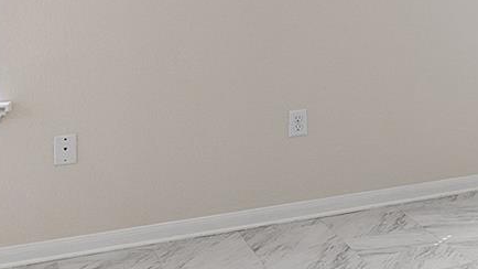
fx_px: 1128
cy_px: 7
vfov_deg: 13.4
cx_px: 819
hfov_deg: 19.2
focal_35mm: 89
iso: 100
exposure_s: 1/80
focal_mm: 12
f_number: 9
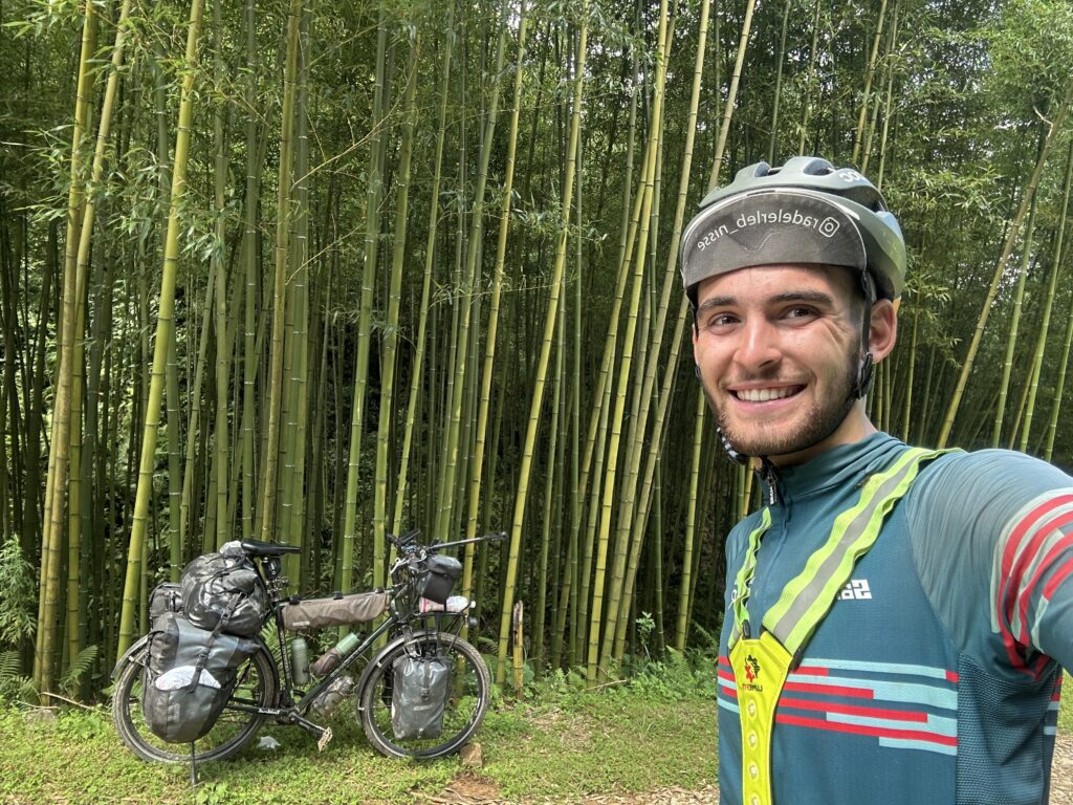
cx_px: 536
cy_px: 402
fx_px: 713
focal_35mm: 23
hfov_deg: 73.9
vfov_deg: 58.9
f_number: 1.9
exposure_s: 1/121
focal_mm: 2.69
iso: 32
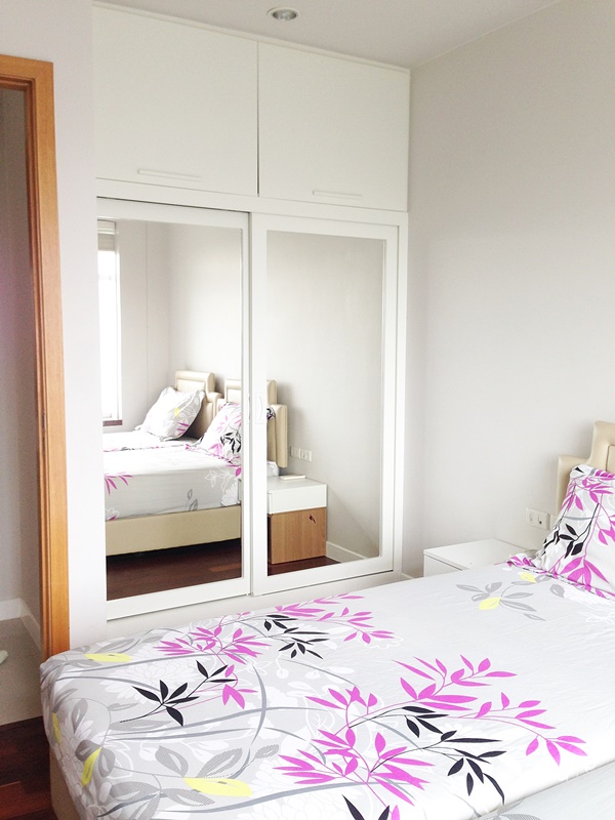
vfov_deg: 55.4
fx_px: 782
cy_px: 410
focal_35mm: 33
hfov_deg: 42.9
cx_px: 308
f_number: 2.4
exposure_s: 1/60
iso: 50
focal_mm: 4.12
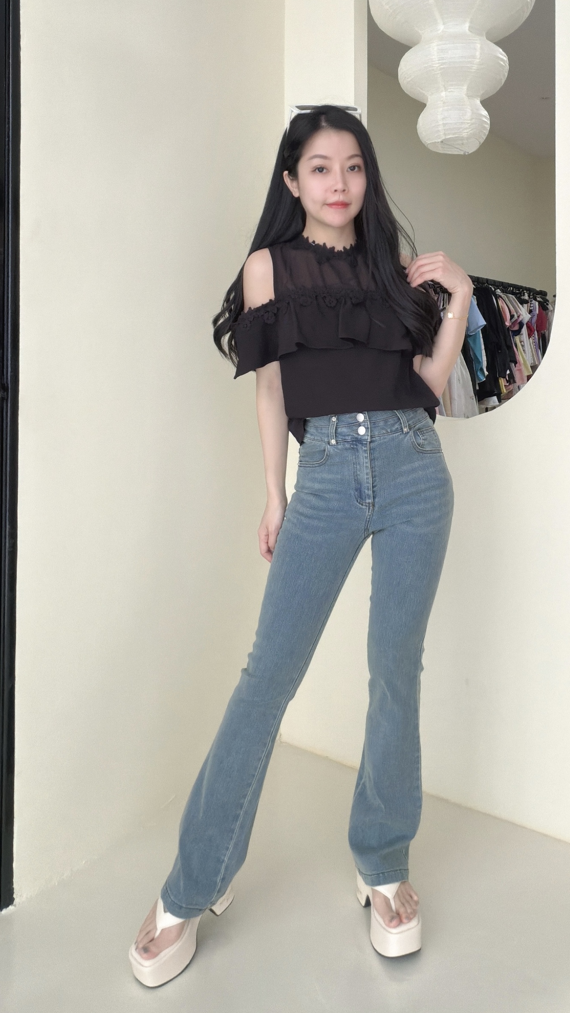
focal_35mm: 22
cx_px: 338
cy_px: 505
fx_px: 591
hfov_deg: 51.2
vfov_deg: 81.2
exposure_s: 1/60
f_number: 1.9
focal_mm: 2.71
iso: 100
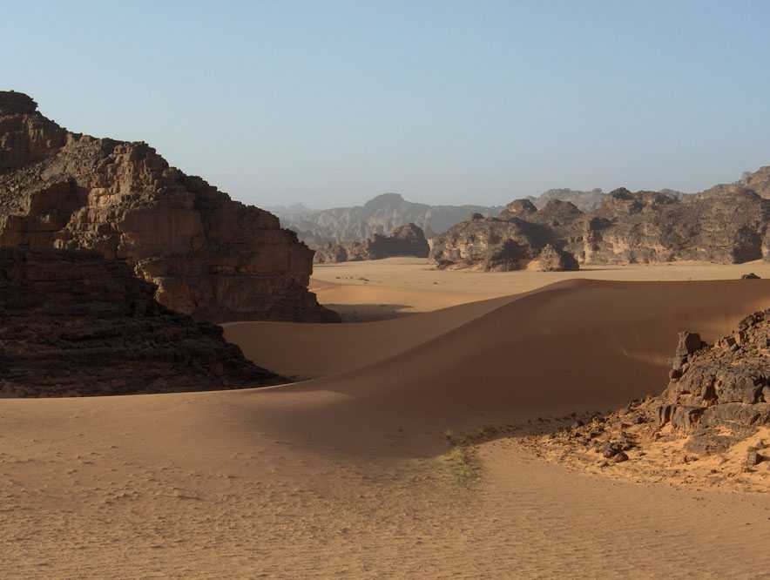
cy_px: 290
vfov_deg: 21.1
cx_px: 385
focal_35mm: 70
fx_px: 1560
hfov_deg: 27.7
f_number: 6
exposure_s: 1/279
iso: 100
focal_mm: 14.3
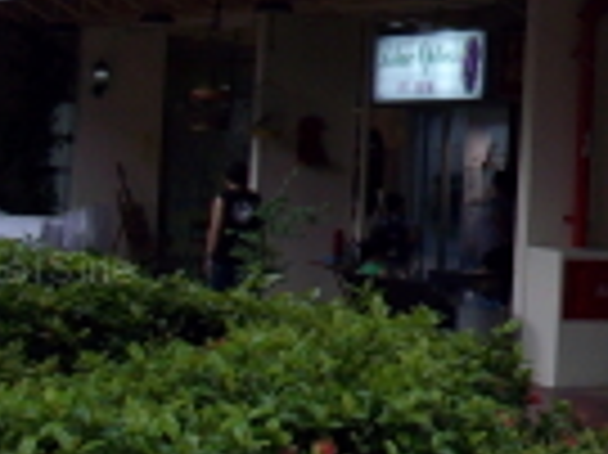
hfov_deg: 12.0
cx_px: 1112
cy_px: -175
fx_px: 2650
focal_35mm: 151
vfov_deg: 9.6
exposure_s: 1/125
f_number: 2.8
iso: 80
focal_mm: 6.2
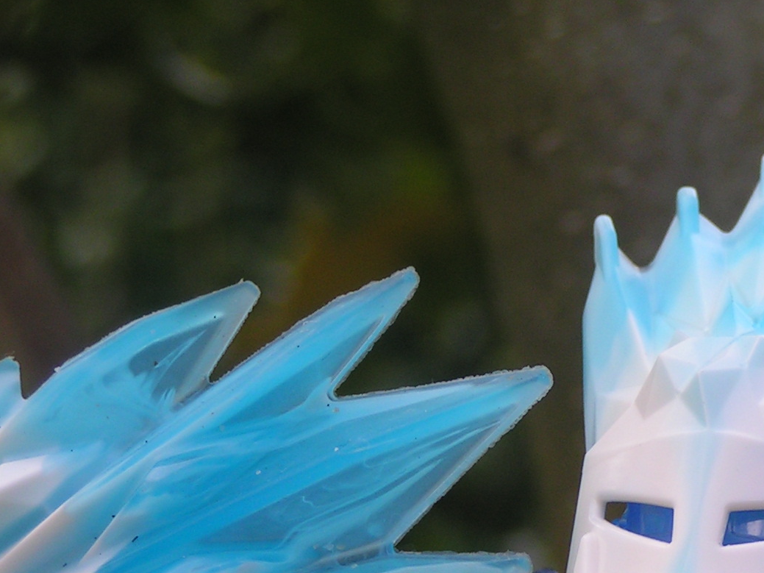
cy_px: 546
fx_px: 6223
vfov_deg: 5.3
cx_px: 701
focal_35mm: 282
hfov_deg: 7.0
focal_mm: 21.9
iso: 50
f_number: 4.5
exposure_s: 1/200
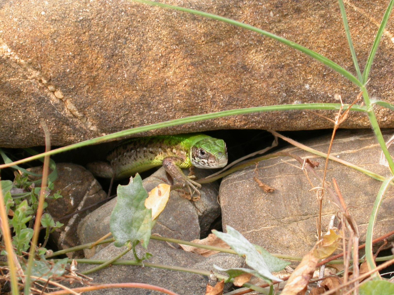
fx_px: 1696
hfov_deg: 13.3
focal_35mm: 149
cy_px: 148
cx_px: 197
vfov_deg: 10.0
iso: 100
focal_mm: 30.9
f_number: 5
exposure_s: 1/97.7
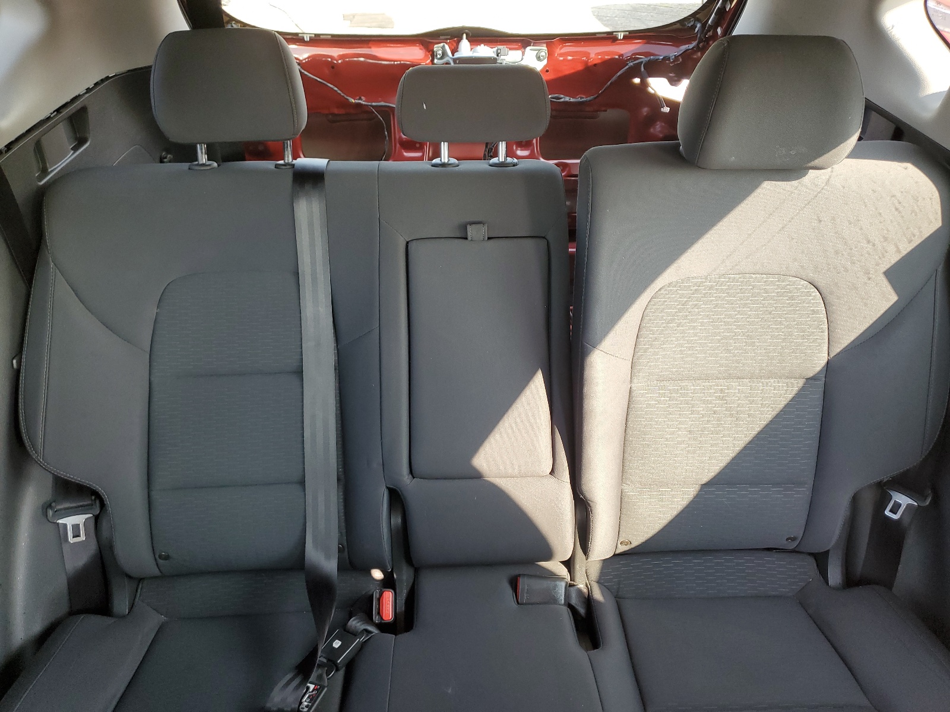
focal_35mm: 26
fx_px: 714
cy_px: 356
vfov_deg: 53.1
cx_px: 475
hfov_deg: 67.3
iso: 67
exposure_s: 1/60.2
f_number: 1.5
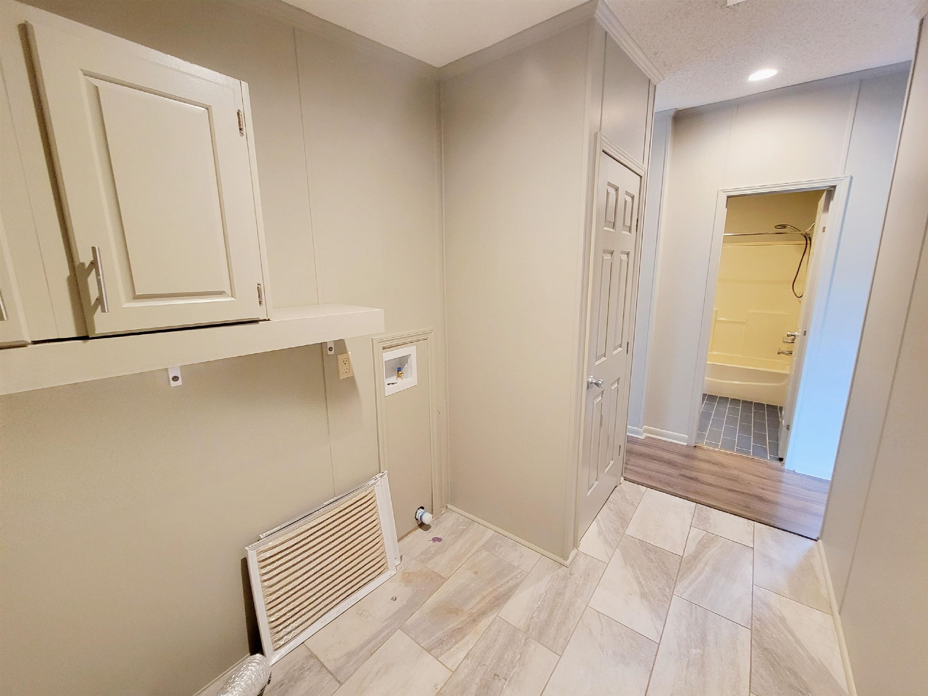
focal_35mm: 13
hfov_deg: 106.2
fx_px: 349
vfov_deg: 89.9
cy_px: 348
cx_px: 464
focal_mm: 2.2
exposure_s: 1/30
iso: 400
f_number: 2.2
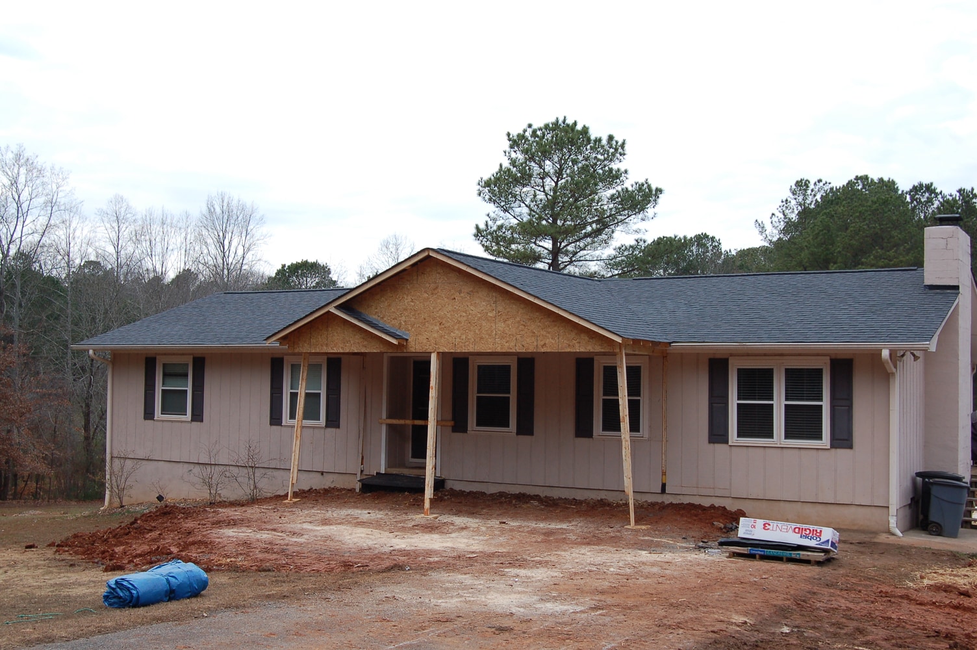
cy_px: 325
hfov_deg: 46.4
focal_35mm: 42
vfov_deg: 31.8
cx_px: 488
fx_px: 1139
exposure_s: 1/200
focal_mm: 28
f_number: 10
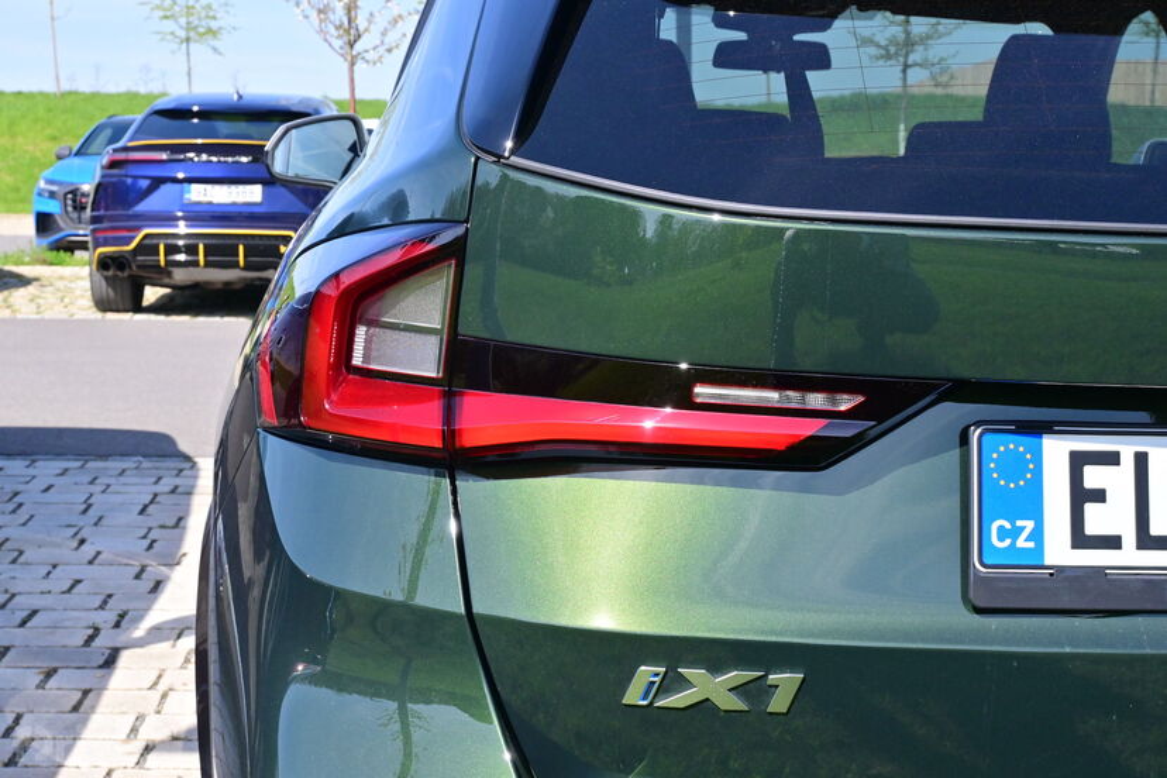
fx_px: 1750
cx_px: 584
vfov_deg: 25.1
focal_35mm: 54
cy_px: 389
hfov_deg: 36.9
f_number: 13
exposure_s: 1/640
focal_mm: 36
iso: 800
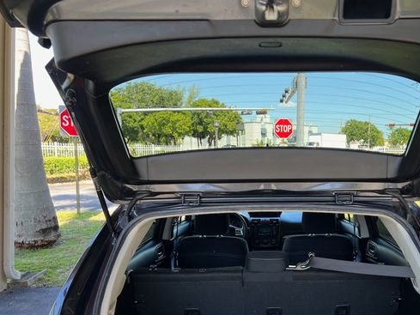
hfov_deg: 53.4
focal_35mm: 34
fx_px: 413
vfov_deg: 41.5
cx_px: 262
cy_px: 197
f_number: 1.5
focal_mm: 5.7
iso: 40
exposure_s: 1/217
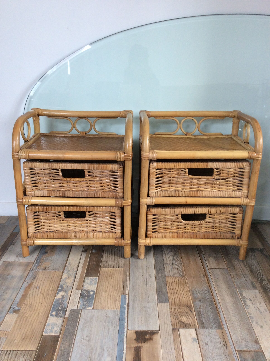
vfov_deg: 56.9
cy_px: 180
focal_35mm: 32
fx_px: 334
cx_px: 135
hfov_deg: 44.1
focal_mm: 3.3
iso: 64
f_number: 2.4
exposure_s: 1/25
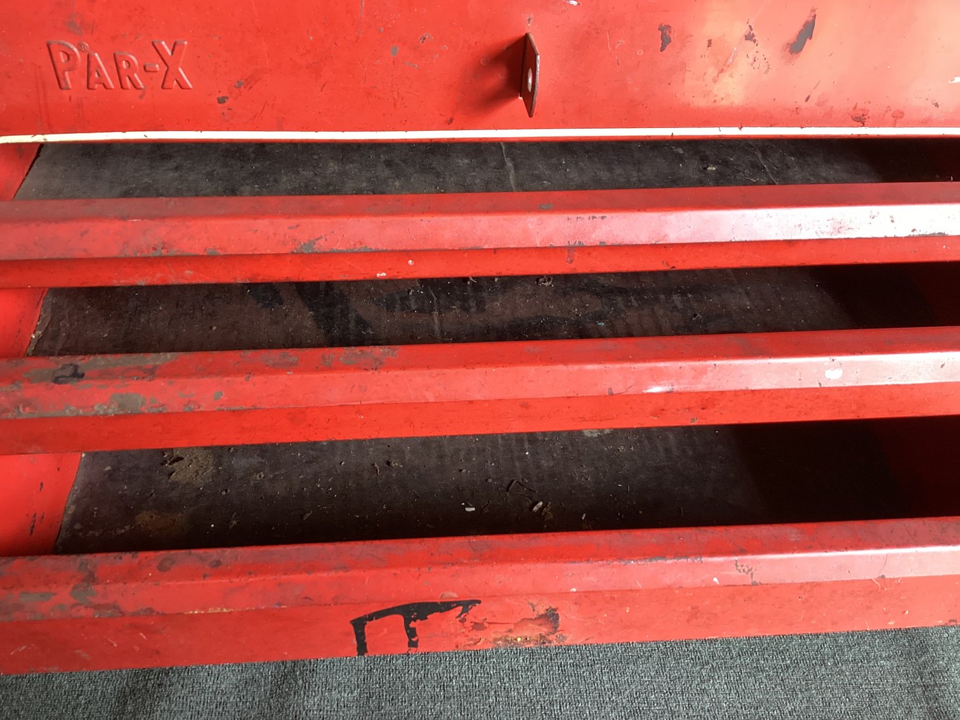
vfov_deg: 45.4
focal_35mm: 31
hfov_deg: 58.3
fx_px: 860
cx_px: 480
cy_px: 360
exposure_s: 1/50
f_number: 2.4
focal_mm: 3.3
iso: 160
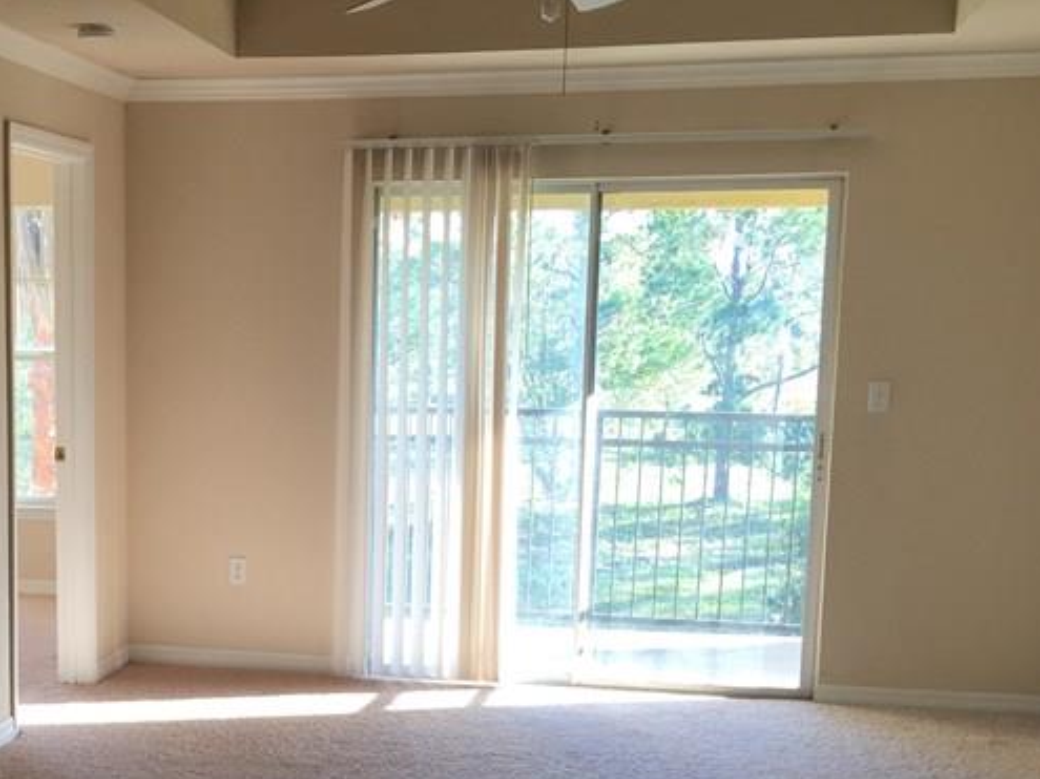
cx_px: 195
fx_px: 1802
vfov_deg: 24.0
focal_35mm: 60
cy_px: 636
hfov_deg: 31.3
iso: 25
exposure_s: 1/60
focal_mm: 4.15
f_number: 2.2
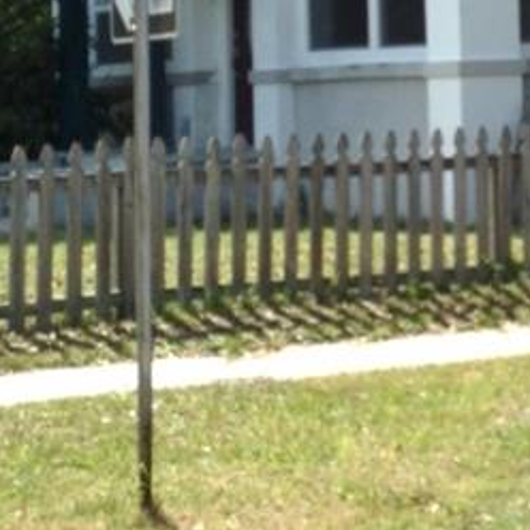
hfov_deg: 12.0
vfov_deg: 12.2
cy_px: -51
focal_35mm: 141
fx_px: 2442
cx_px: 718
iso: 50
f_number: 2.4
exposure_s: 1/1130
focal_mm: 4.13
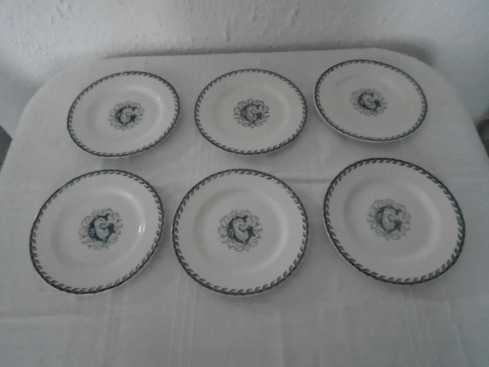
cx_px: 244
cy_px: 184
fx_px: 367
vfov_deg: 53.1
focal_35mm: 26
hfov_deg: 67.3
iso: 1600
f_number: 3.2
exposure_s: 1/60
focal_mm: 4.6
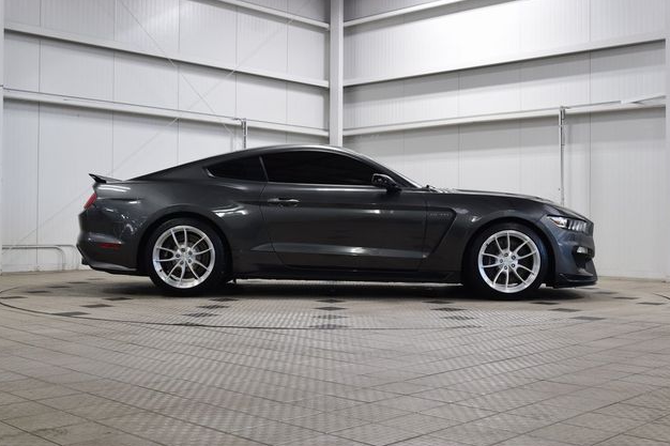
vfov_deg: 30.2
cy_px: 226
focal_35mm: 45
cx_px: 336
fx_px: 828
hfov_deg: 44.0
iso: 400
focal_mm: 29
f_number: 6.3
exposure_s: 1/20
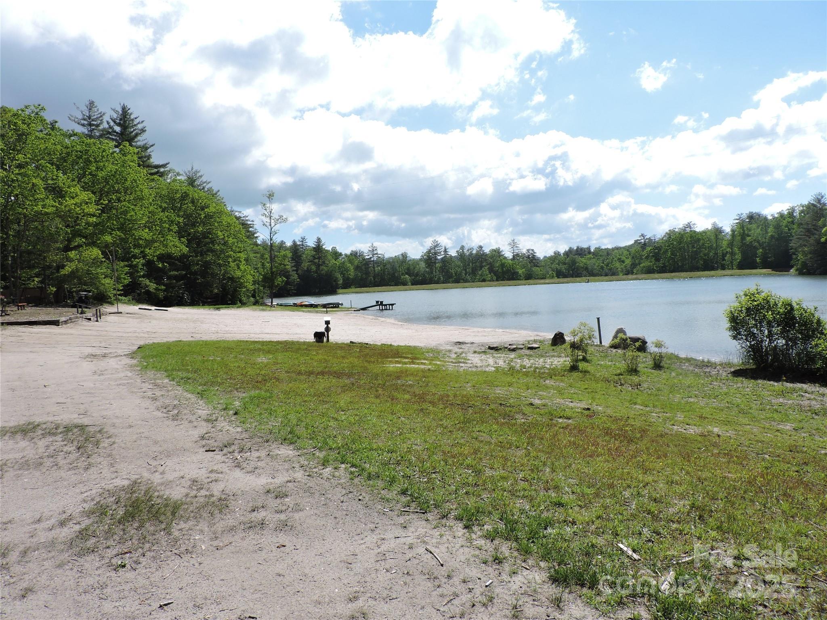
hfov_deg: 71.6
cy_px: 310
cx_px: 414
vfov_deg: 56.8
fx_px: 573
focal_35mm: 24
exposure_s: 1/1250
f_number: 3.3
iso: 100
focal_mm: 4.3
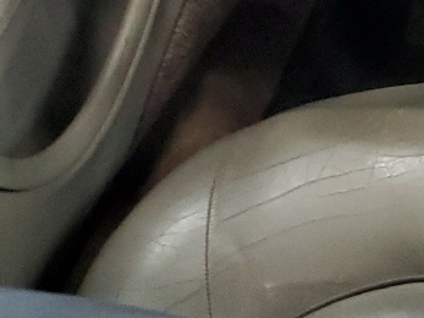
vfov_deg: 12.2
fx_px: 1469
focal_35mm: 120
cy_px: 6
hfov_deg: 13.3
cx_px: 932
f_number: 1.5
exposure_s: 1/30
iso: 312
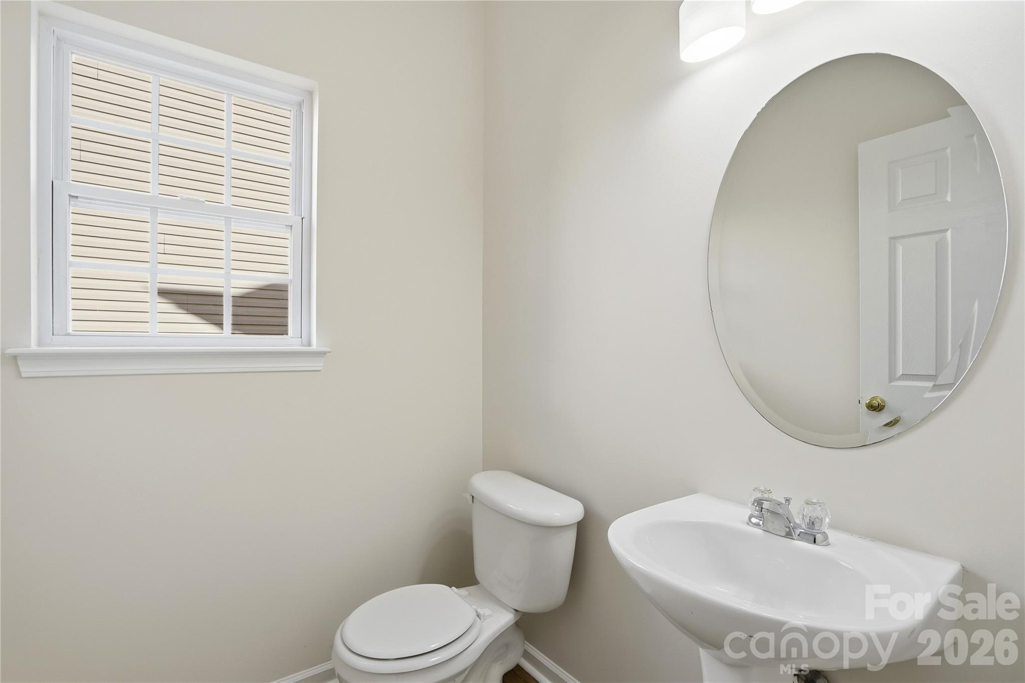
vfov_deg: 73.7
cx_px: 512
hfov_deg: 96.8
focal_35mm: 16
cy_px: 342
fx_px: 455
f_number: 10
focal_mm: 16
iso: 400
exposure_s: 1/1000
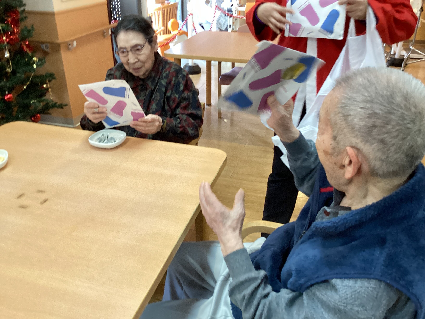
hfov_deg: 58.4
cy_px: 160
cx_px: 212
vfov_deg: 45.4
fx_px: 381
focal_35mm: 31
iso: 160
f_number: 2.4
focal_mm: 3.3
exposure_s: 1/60
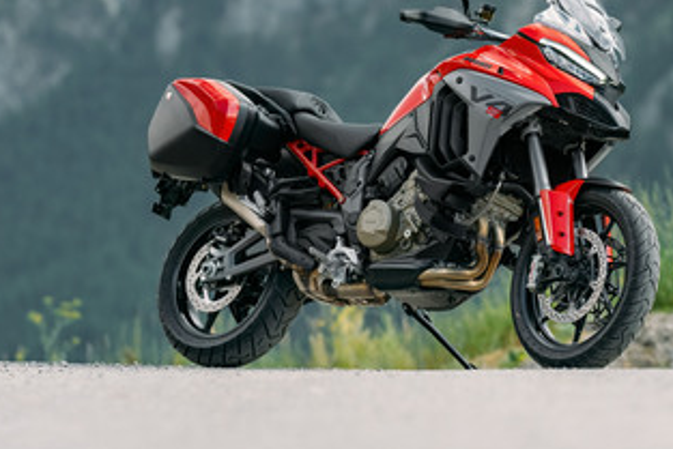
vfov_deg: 5.5
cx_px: 404
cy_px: 124
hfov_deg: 8.2
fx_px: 4676
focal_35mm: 250
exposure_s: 1/32000
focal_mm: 135
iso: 800
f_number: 2.8
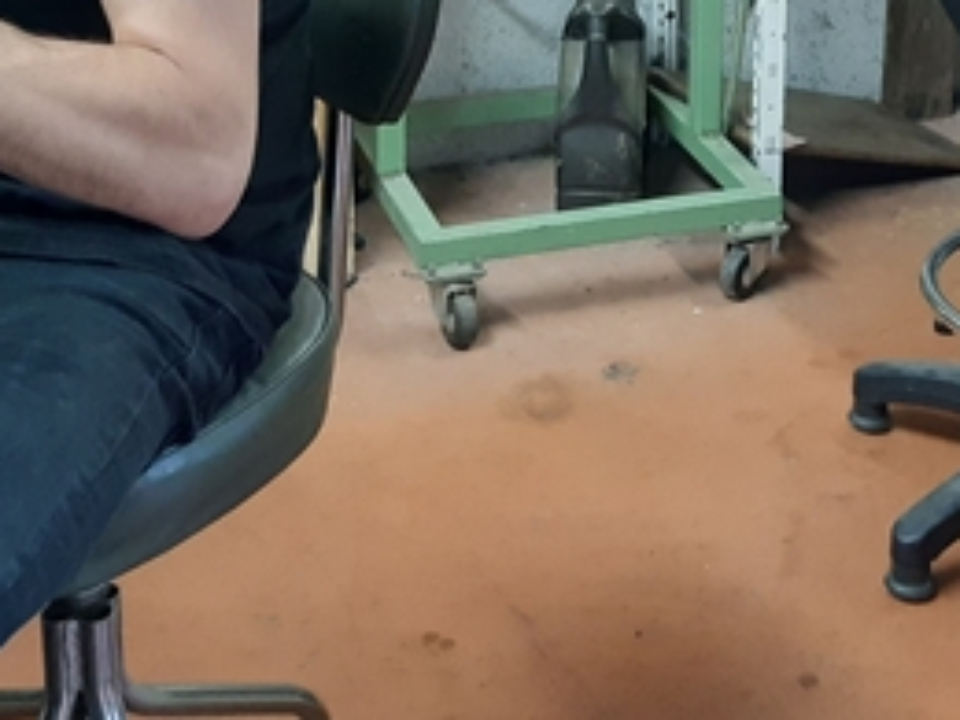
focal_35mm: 80
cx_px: 687
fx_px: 2219
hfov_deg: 24.2
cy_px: -122
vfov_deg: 17.6
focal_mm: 3.92
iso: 250
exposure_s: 1/50
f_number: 1.7
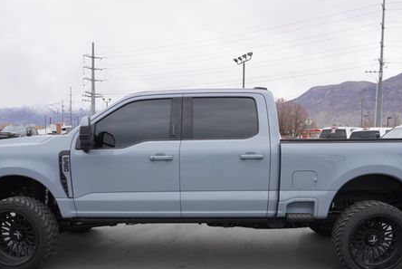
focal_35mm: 37
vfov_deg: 35.7
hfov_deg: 52.2
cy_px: 189
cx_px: 209
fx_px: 410
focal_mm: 17
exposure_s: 1/125
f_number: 5.6
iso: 100
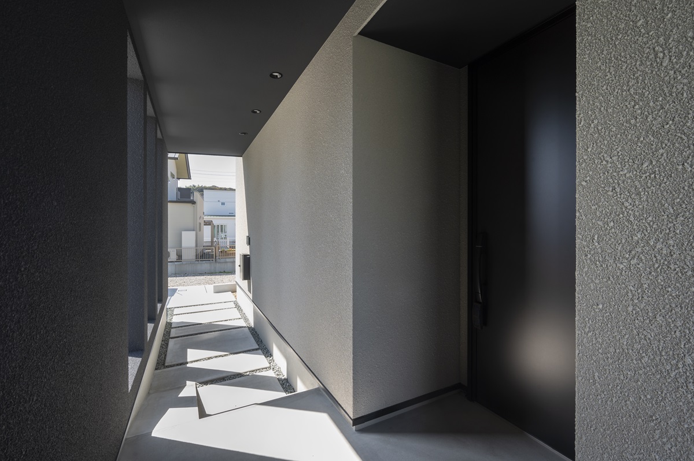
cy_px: 230
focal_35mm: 16
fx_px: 299
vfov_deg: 75.4
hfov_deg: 98.6
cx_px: 347
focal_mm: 15.5
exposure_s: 1/10
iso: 100
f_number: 11
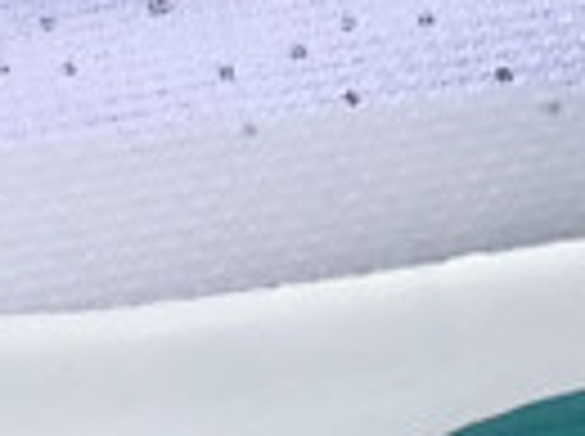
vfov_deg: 6.8
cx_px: 378
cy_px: -52
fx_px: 3627
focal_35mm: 215
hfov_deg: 9.2
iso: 25
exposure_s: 1/156
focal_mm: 3.3
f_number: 2.4
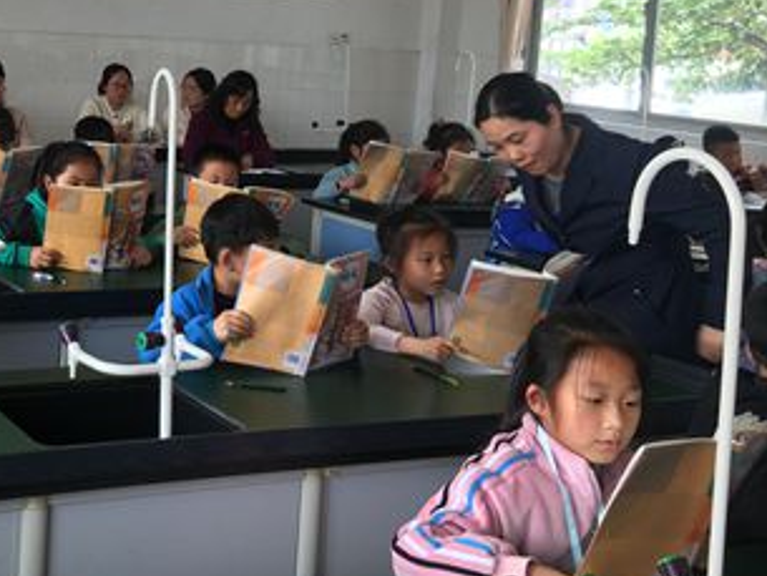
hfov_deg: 31.7
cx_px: 38
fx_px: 1263
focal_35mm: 57
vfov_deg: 25.1
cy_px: 93
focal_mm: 4.15
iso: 32
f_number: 2.2
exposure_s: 1/50
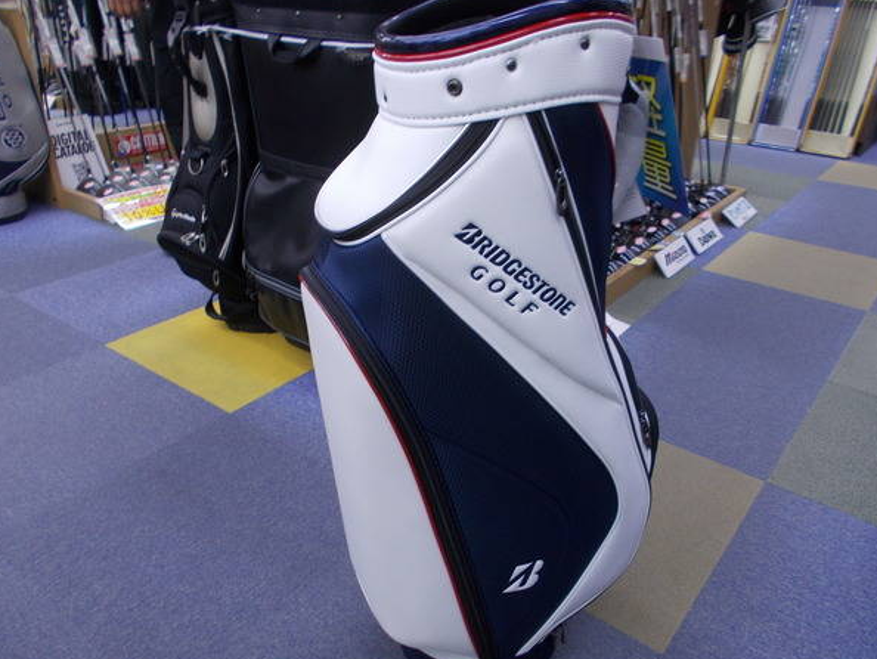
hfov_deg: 63.4
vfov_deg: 49.8
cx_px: 462
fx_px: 710
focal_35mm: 28
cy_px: 338
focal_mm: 4.6
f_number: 3.2
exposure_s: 1/25
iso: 100
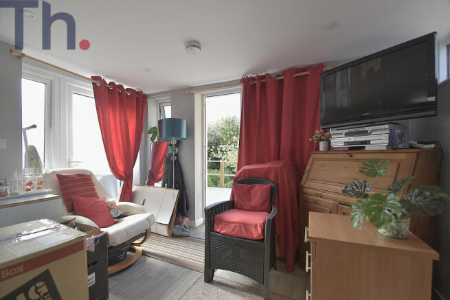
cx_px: 225
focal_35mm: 15
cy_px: 150
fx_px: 188
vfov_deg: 77.4
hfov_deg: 100.4
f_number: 5
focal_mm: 10
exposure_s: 1/100
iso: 125
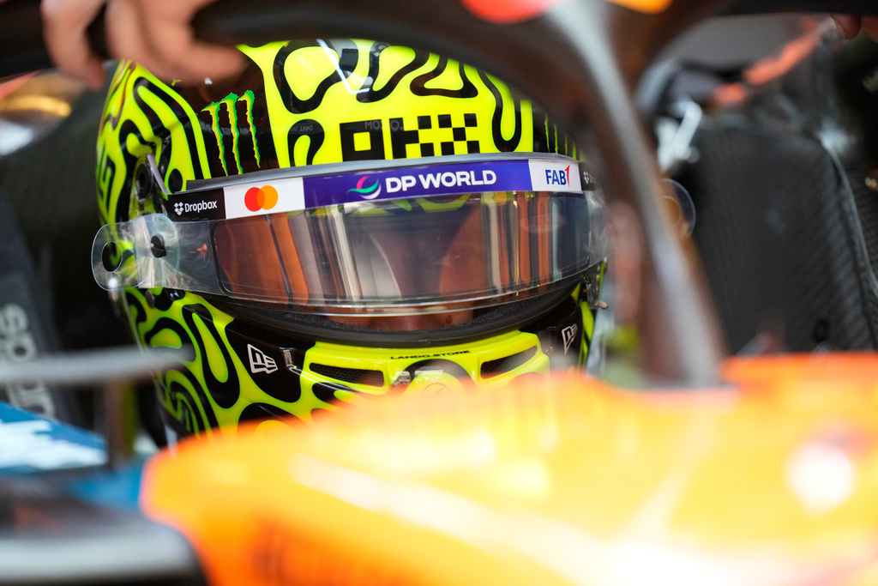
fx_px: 9756
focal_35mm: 400
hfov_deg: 5.2
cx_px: 439
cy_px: 293
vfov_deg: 3.4
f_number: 2.8
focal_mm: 400
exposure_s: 1/400
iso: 2500
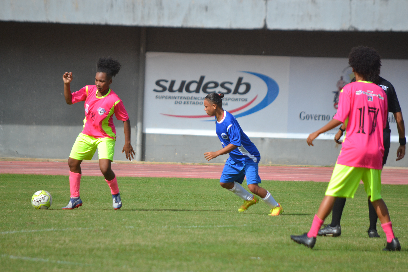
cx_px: 204
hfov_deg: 4.9
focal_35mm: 420
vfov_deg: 3.3
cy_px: 136
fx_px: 4760
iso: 400
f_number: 5.6
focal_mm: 280
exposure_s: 1/1600
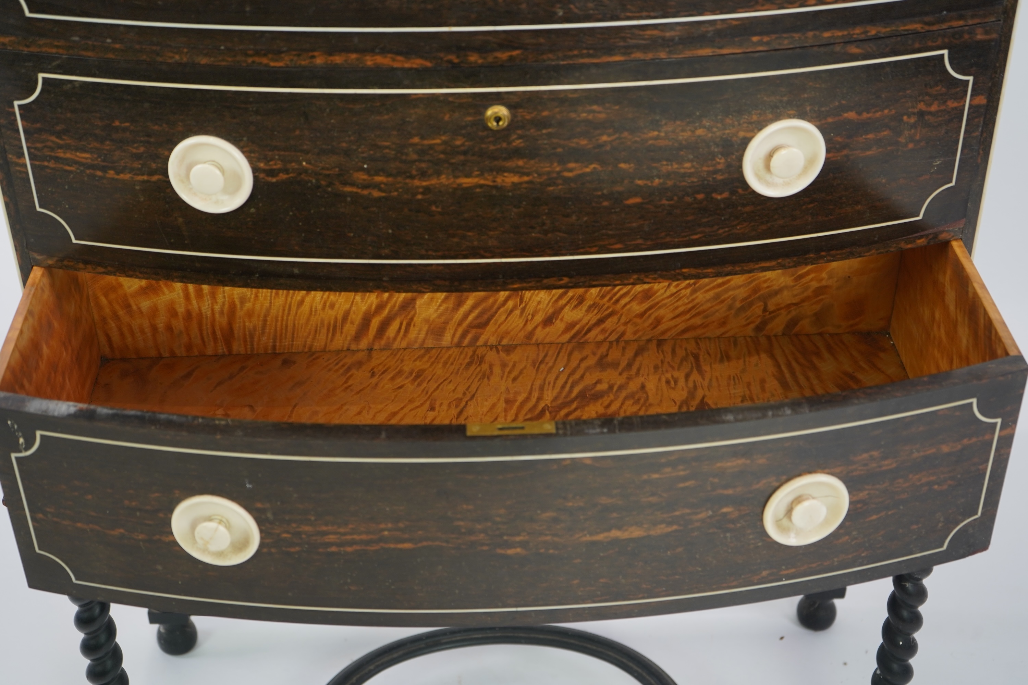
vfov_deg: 26.5
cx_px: 514
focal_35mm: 51
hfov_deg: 38.9
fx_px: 1456
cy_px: 342
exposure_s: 1/60
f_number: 5
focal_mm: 51
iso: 400
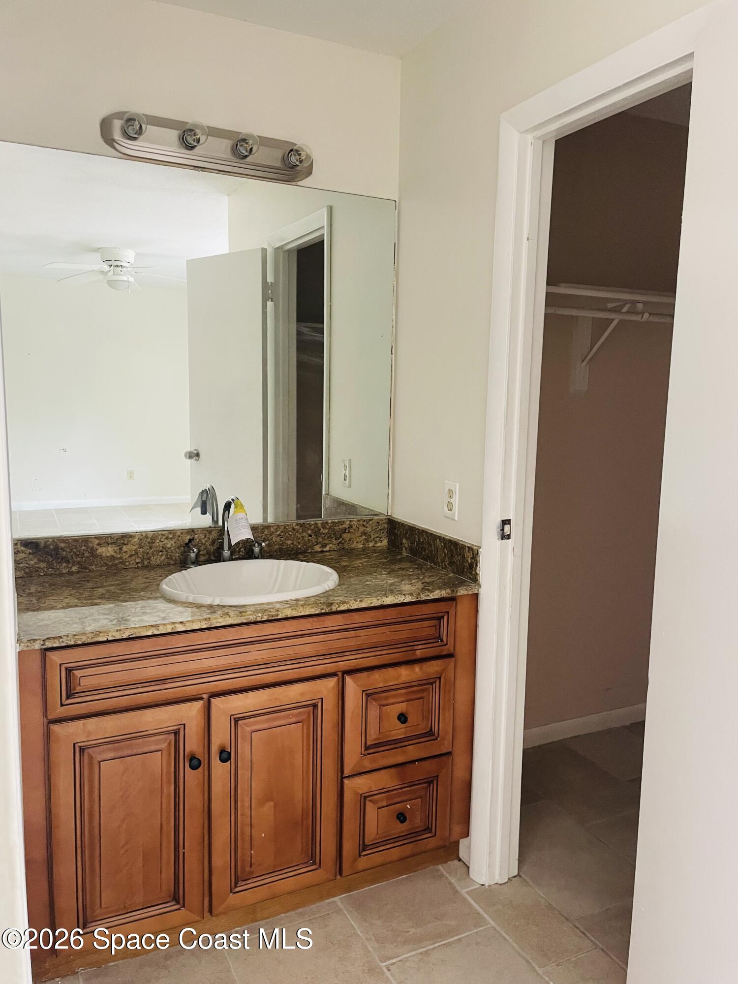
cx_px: 369
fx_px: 739
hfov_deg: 53.1
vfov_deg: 67.3
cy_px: 492
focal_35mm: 26
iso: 160
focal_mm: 4.2
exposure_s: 1/60
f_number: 1.6
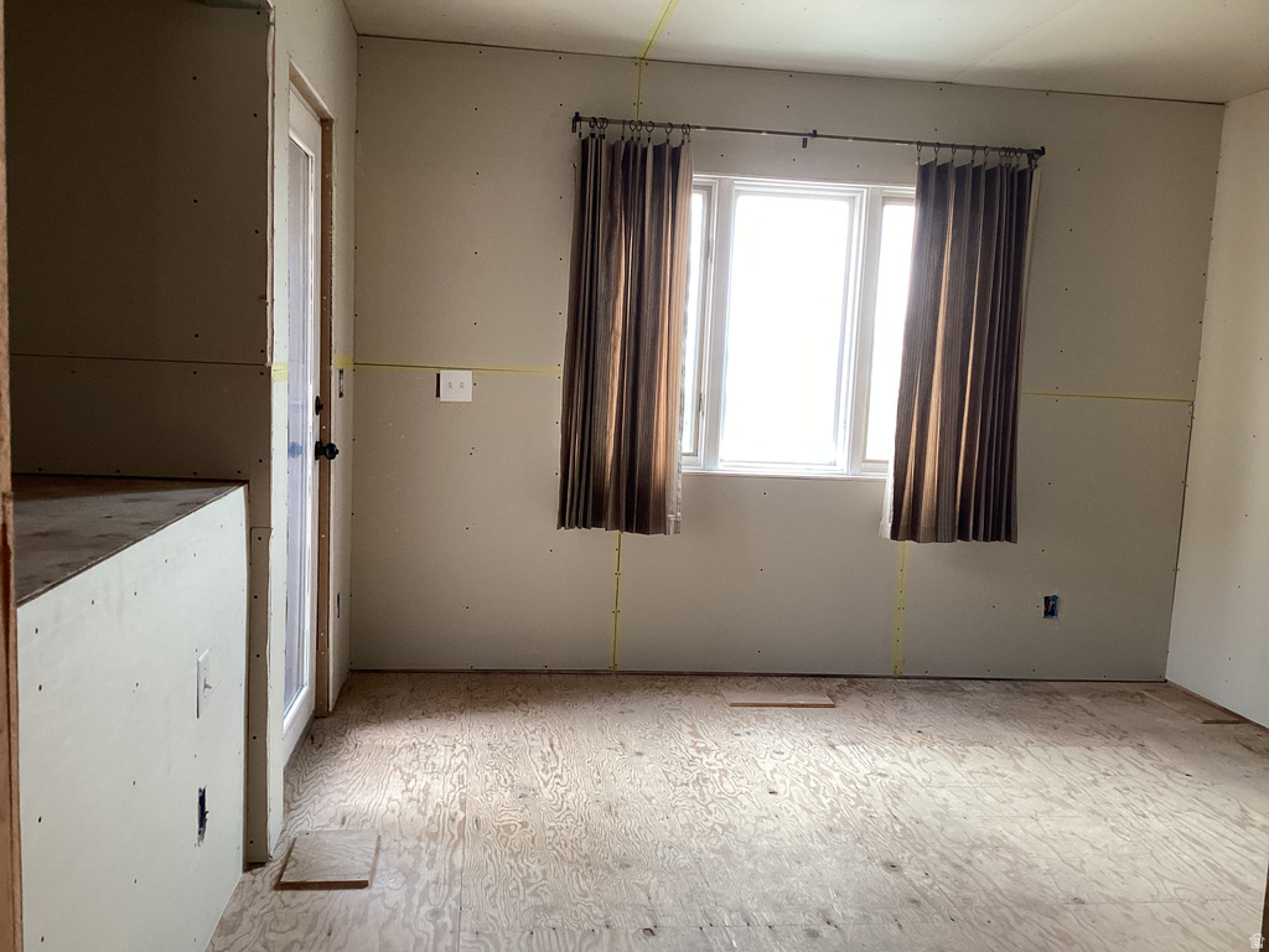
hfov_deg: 58.4
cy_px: 476
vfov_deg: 45.4
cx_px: 634
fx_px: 1136
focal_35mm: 31
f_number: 2.4
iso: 125
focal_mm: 3.3
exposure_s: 1/60
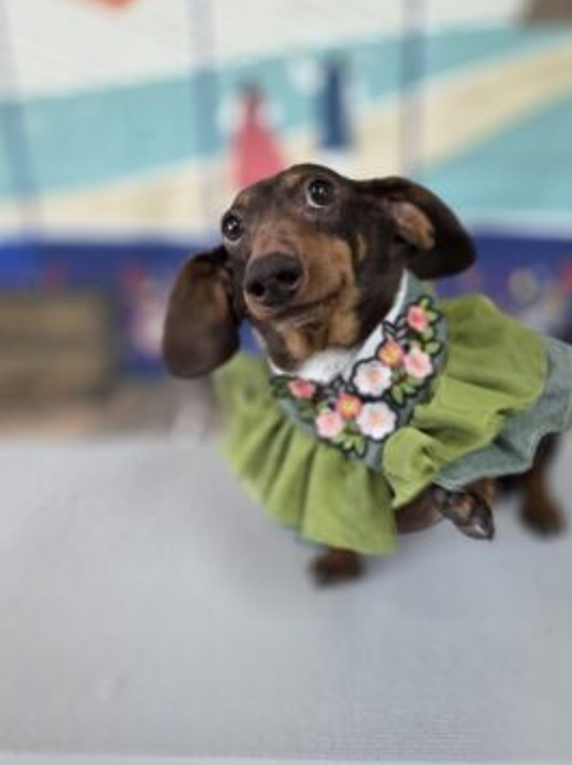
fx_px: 574
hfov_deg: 53.0
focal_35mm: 26
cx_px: 289
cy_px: 372
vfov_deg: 67.3
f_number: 1.7
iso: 200
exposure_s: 1/120
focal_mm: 6.3
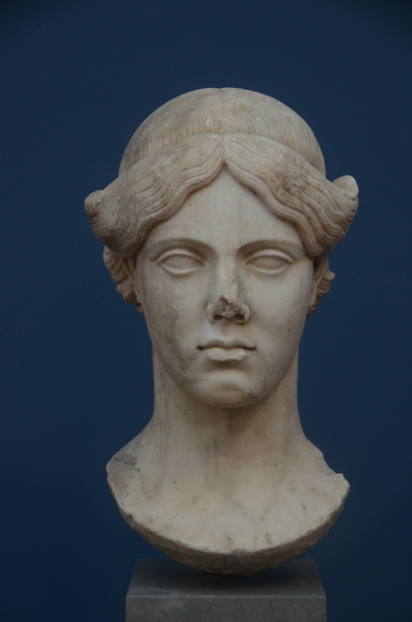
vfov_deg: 21.9
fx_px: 1603
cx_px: 206
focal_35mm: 93
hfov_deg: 14.6
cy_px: 311
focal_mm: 62
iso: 1000
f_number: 4.8
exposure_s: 1/60
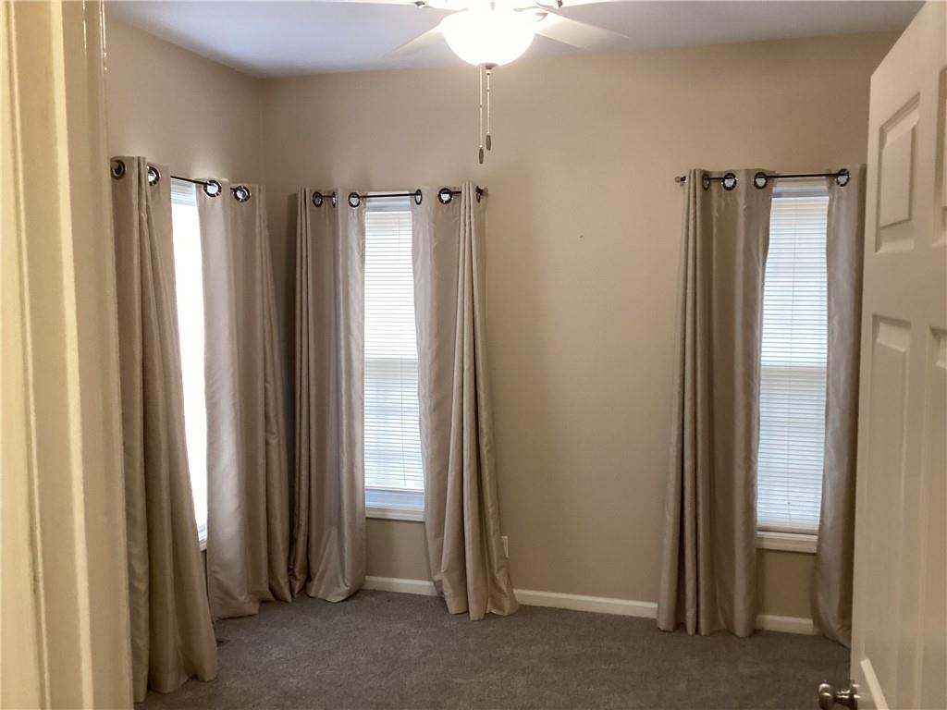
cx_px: 474
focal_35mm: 31
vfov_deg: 45.4
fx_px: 848
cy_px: 355
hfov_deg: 58.4
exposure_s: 1/60
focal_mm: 3.3
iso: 200
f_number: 2.4
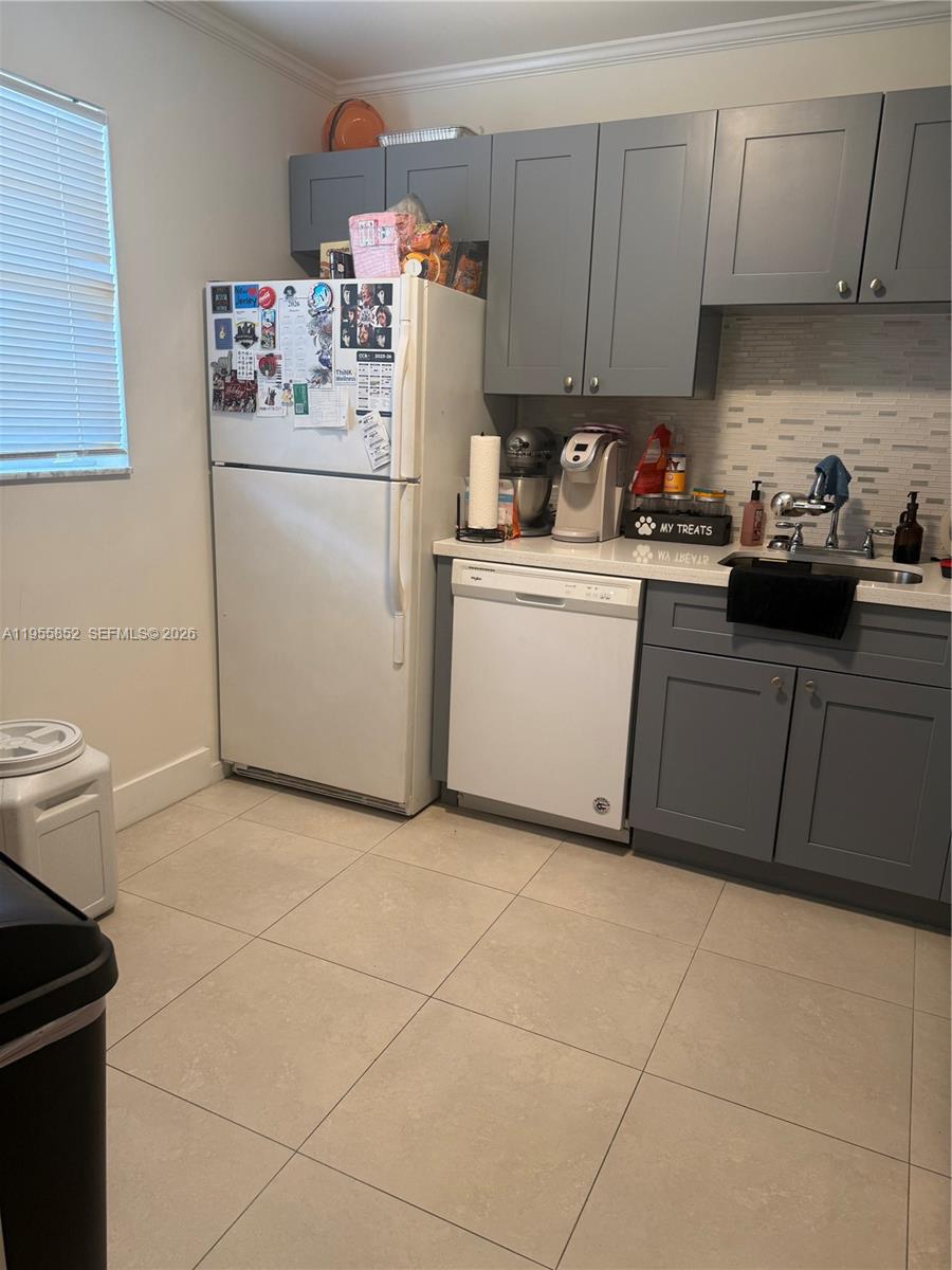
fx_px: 880
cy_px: 635
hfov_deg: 56.8
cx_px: 476
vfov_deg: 71.6
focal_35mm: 24
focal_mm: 6.76
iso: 100
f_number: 1.78
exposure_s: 1/60
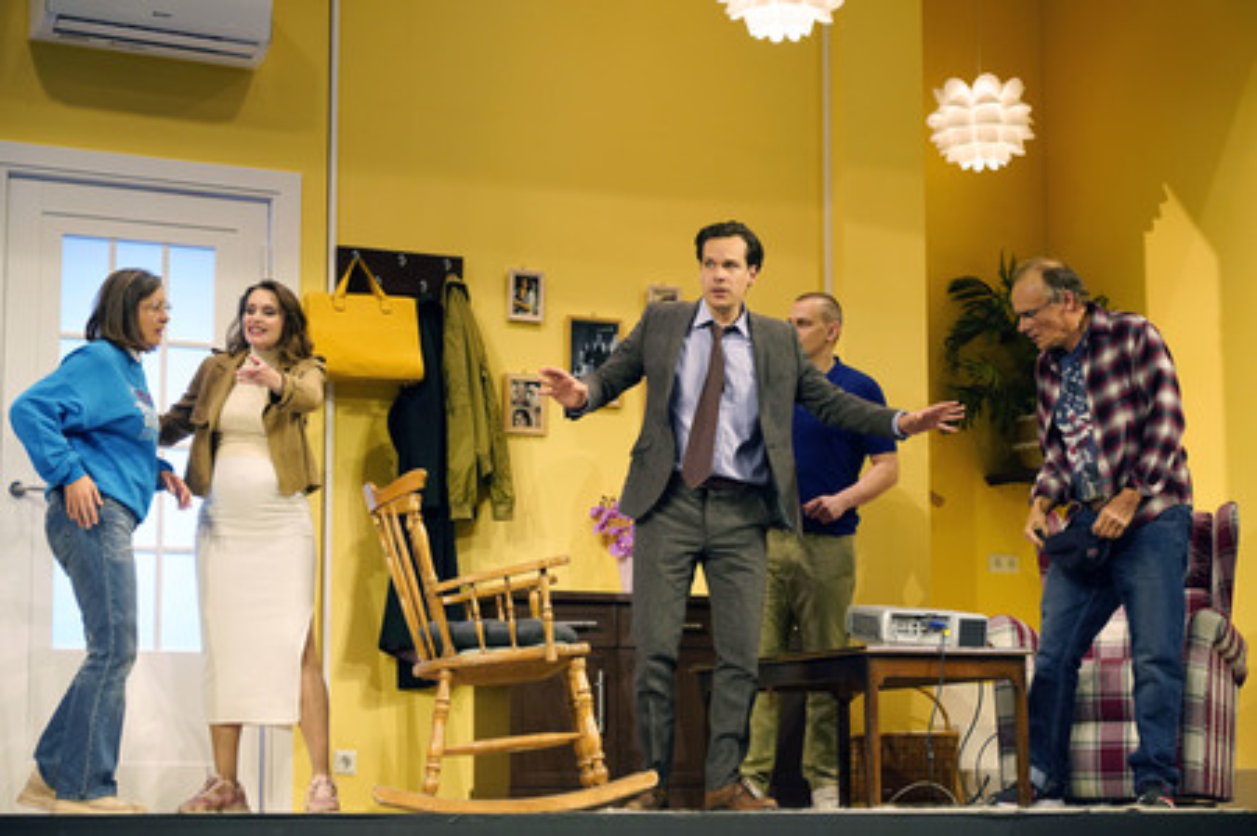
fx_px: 2338
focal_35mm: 67
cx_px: 628
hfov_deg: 30.1
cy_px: 418
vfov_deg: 20.3
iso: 1600
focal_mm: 67
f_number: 5
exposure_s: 1/250
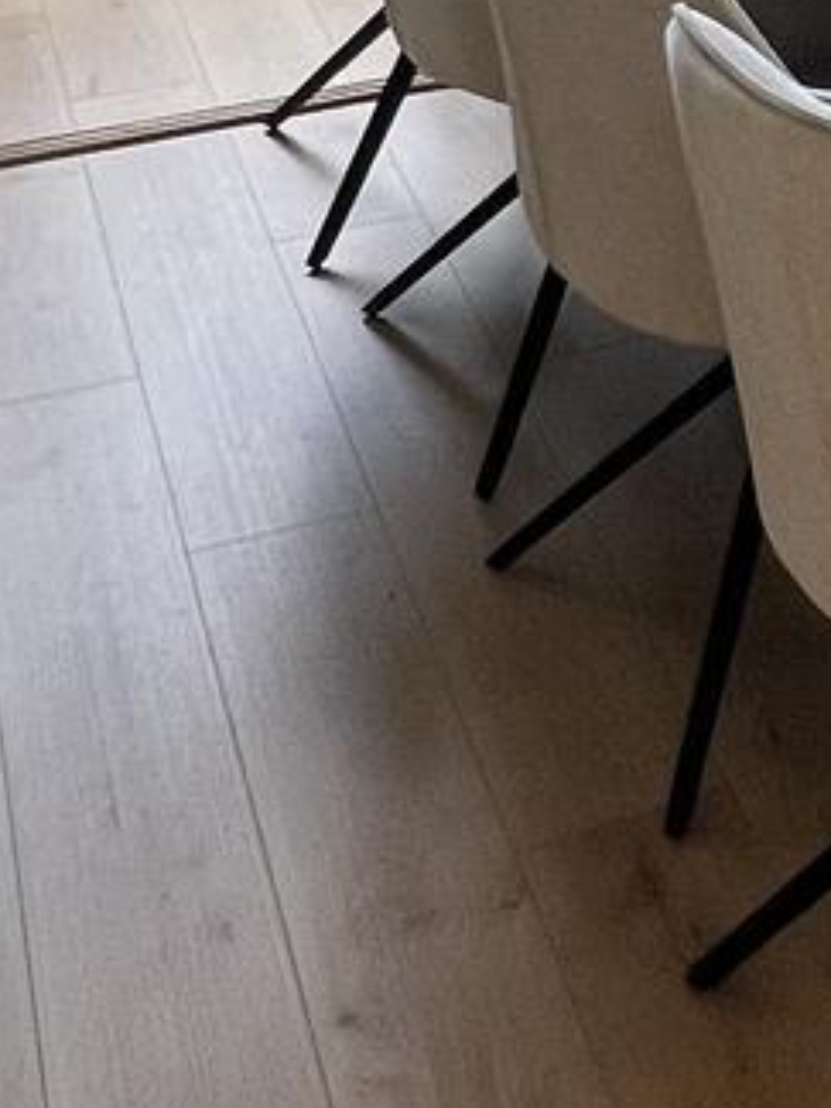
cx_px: 1118
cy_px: -568
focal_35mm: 77
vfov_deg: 21.2
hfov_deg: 17.8
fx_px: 2465
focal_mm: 1.57
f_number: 1.8
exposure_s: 1/99
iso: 125
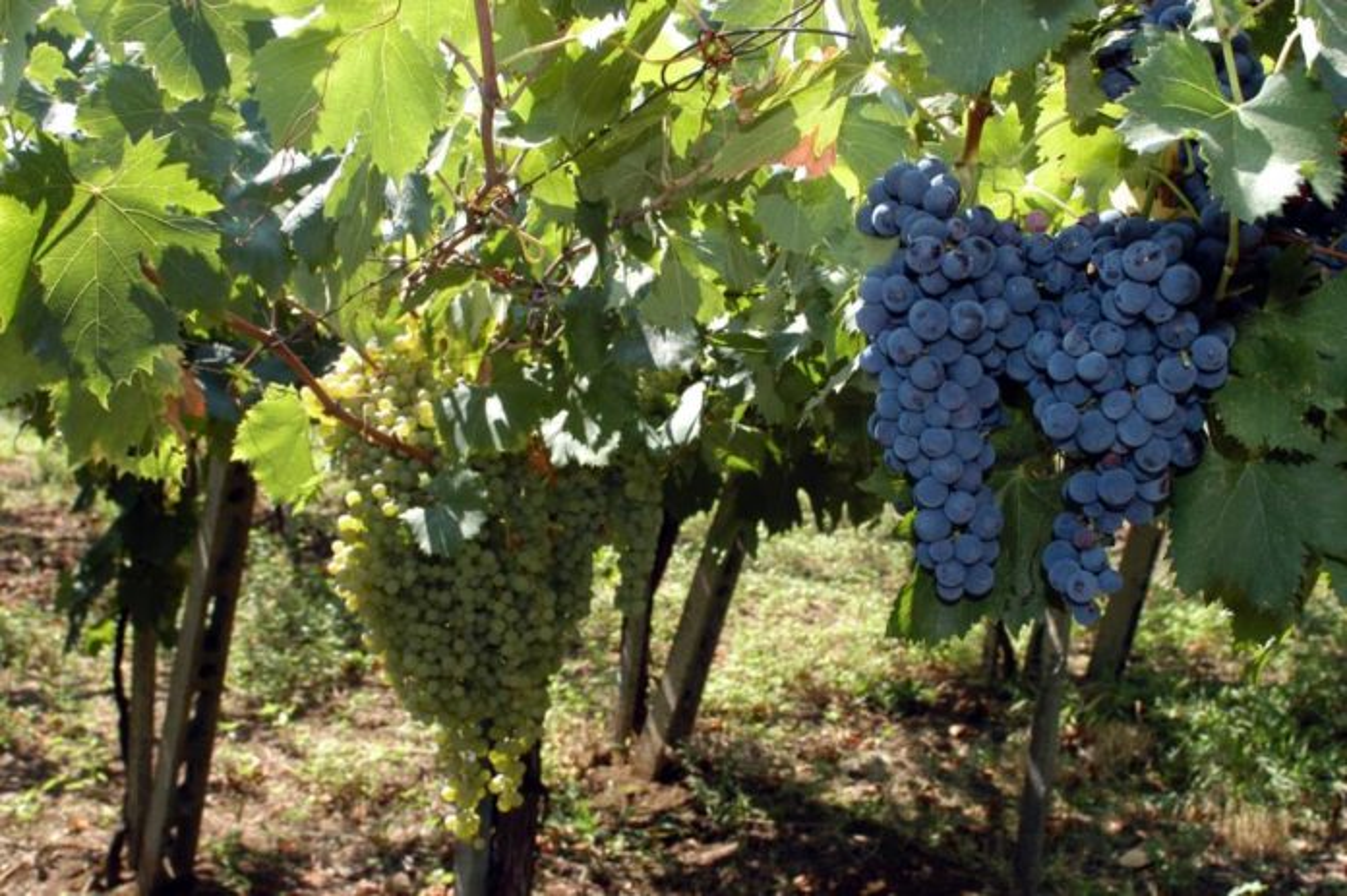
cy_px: 448
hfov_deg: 53.2
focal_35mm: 36
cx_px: 674
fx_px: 1346
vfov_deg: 36.8
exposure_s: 1/180
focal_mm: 24
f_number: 6.3
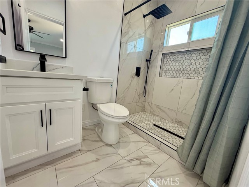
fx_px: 101
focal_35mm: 14
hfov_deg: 102.1
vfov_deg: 85.7
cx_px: 124
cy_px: 94
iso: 100
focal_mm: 2.22
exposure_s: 1/120
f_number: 2.2
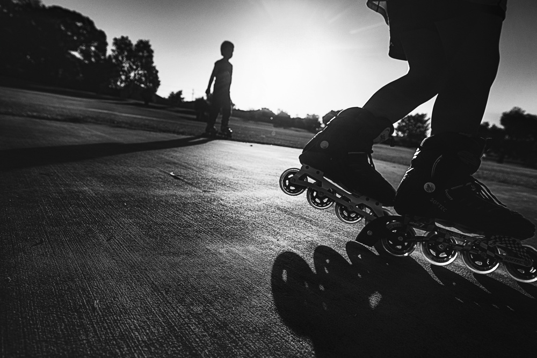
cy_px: 179
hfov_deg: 73.7
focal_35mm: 24
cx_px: 268
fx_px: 358
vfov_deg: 53.1
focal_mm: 24
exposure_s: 1/800
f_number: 6.3
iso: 180
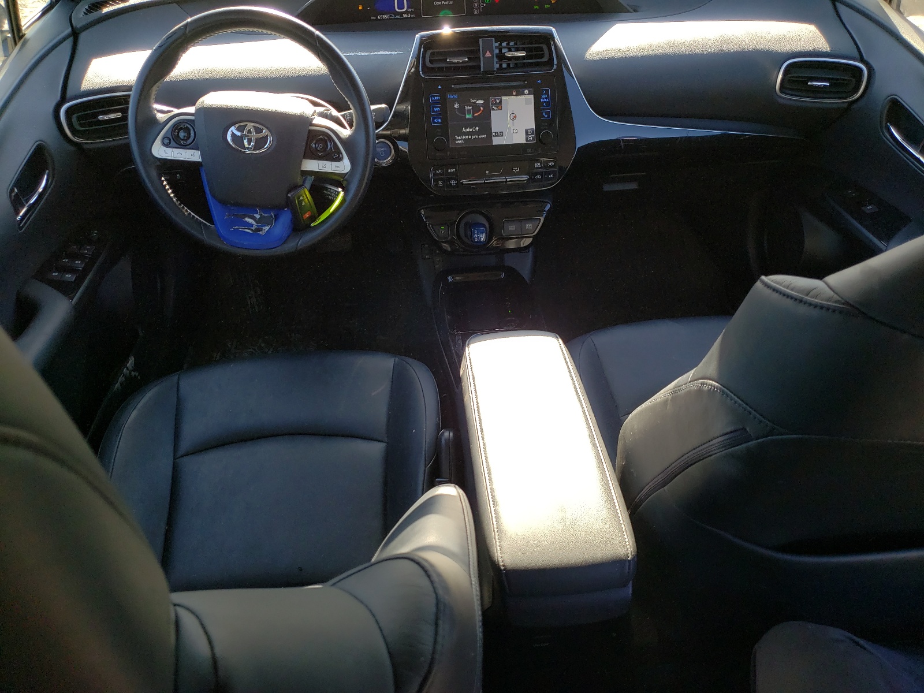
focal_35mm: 26
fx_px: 694
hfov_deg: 67.3
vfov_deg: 53.1
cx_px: 462
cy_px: 346
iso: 50
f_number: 1.5
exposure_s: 1/303
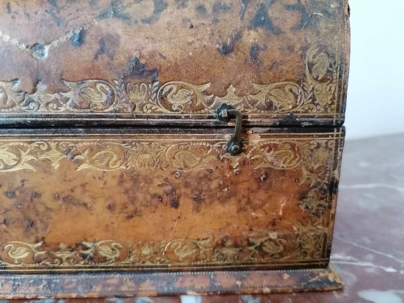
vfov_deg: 51.4
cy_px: 152
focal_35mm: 27
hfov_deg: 65.3
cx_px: 202
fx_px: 315
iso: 640
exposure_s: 1/20
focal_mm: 4.75
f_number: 1.8
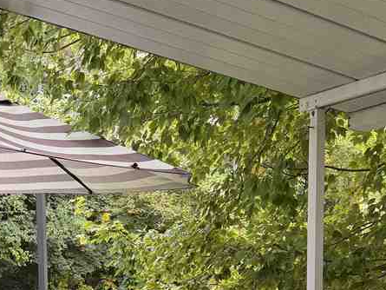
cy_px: 334
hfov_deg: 27.9
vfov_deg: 20.2
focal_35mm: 69
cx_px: 113
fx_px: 770
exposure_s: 1/198
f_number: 1.78
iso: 100
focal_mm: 6.76
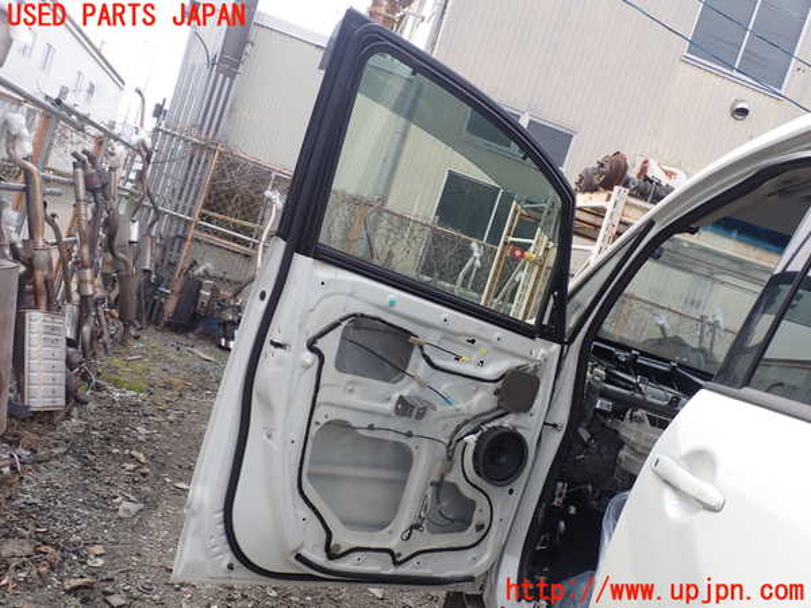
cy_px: 304
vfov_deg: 46.8
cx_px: 406
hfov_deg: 60.0
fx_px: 703
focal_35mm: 30
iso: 100
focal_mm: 5.4
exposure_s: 1/400
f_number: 3.2
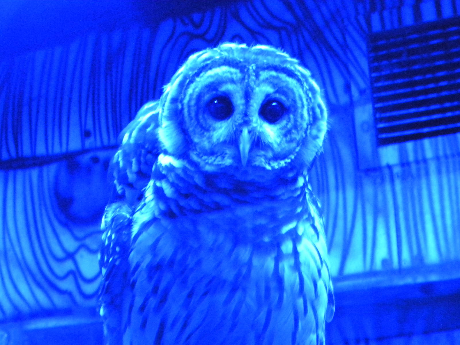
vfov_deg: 12.5
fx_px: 1581
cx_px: 230
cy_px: 172
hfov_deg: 16.6
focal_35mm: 119
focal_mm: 21
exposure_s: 1/1.7
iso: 800
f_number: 5.1
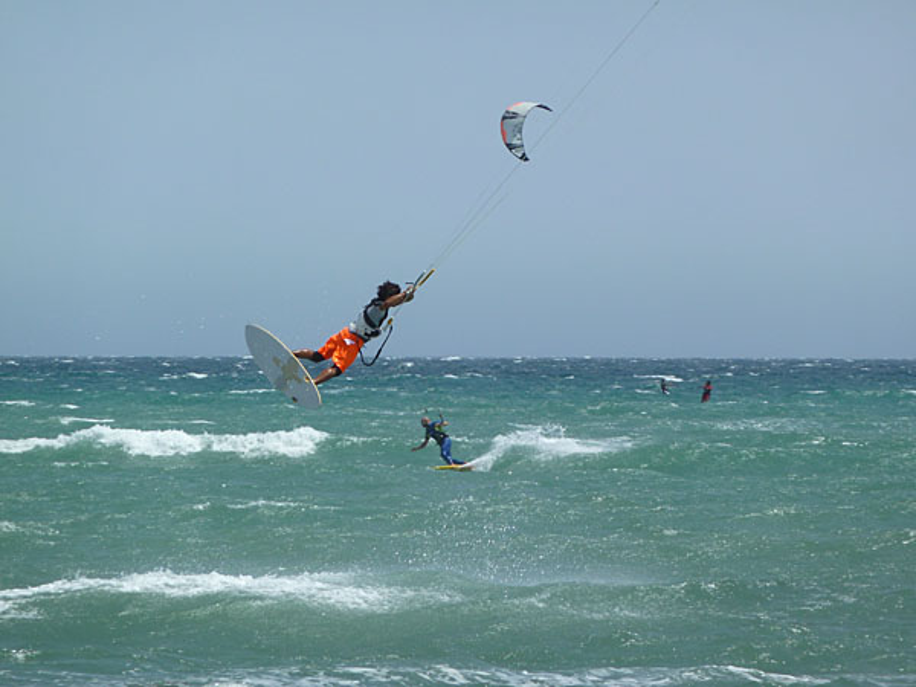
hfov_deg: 6.6
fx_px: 7939
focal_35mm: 300
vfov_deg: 5.0
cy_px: 344
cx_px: 458
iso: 80
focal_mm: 49.2
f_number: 4.9
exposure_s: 1/500
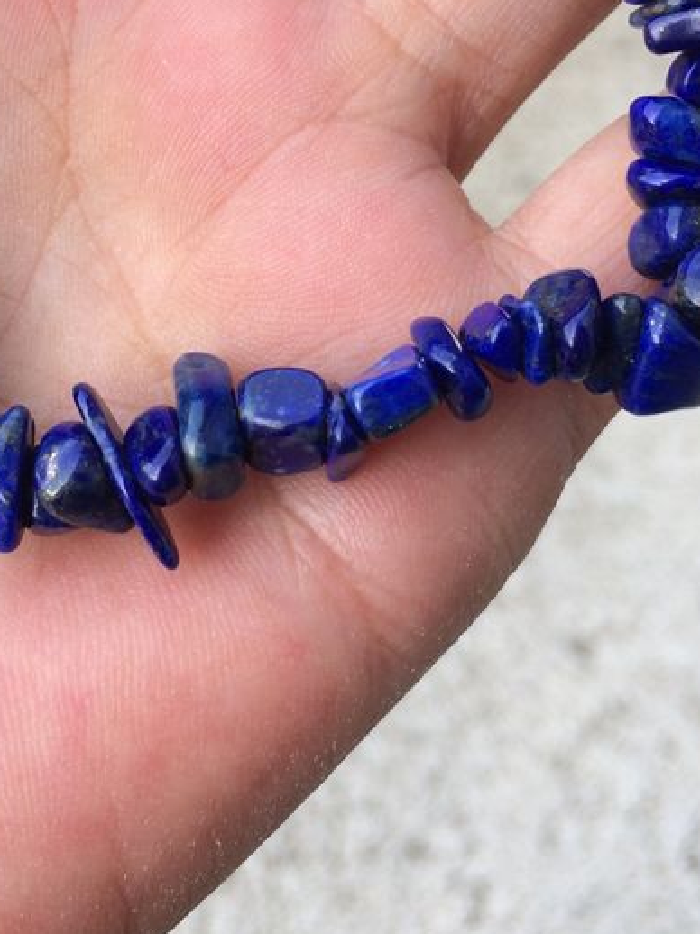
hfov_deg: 25.9
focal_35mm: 56
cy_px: 200
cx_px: 220
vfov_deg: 33.5
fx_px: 1511
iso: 32
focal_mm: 4.15
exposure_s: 1/345
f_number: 2.2
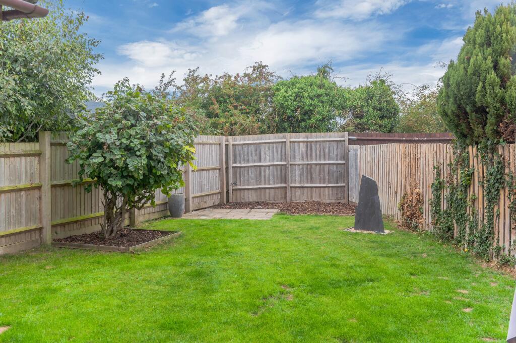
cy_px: 172
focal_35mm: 38
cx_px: 258
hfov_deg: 50.7
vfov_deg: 35.0
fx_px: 544
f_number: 9
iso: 640
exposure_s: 1/60
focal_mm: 38
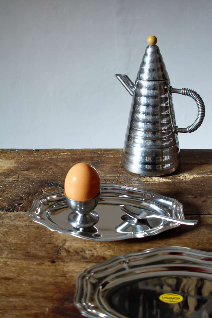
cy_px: 159
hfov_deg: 32.7
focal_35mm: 41
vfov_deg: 47.4
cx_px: 106
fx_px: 362
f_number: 2.8
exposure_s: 1/40
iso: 800
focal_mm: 15.5
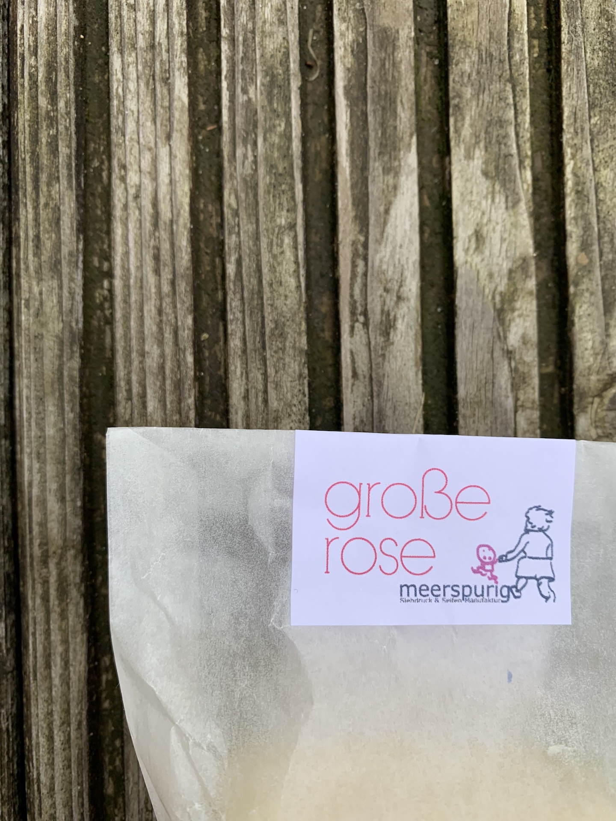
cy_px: 410
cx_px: 308
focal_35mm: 26
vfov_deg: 67.3
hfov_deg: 53.1
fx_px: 617
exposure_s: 1/122
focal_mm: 4.25
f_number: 1.8
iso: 32
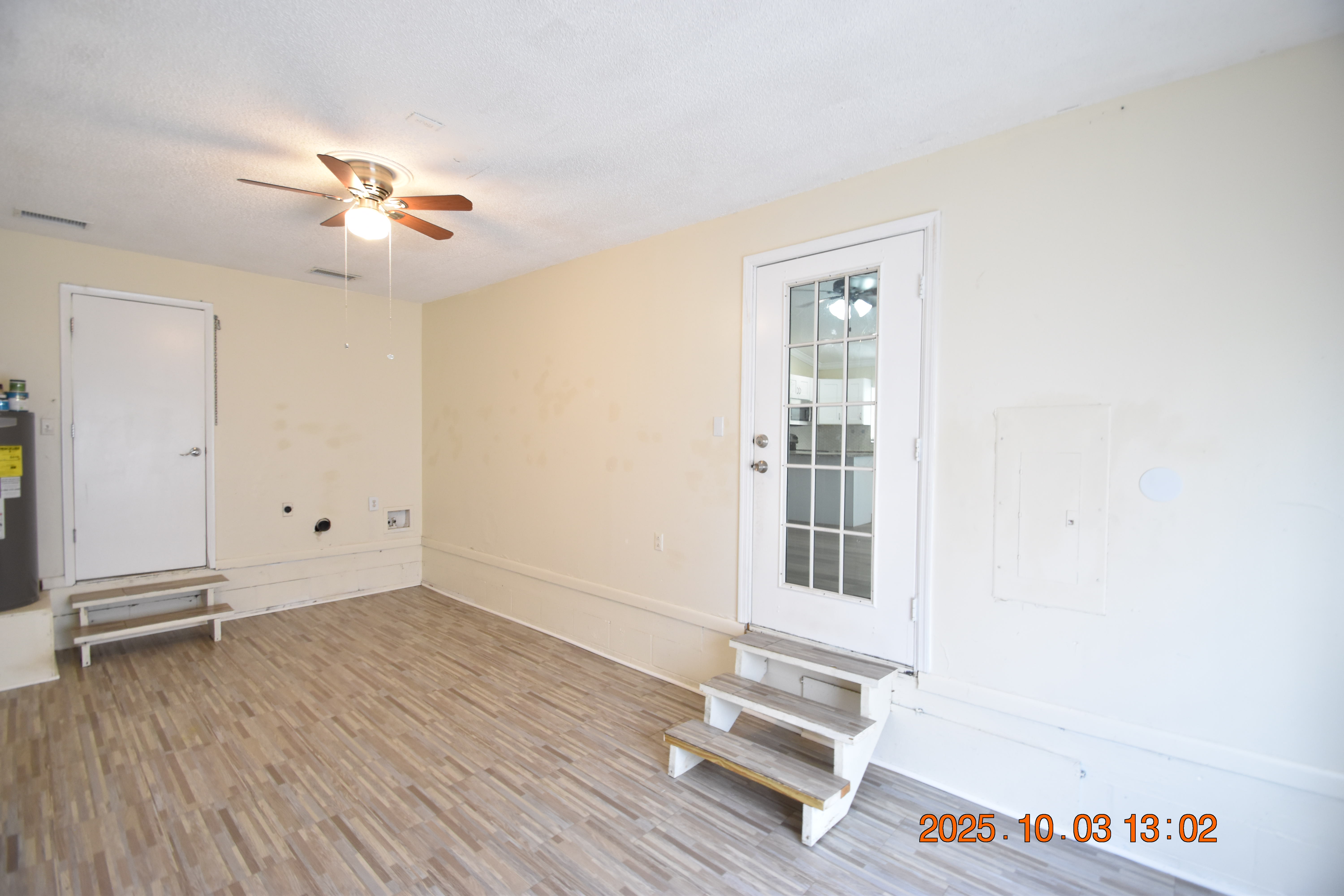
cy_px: 448
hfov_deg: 100.4
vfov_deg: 77.3
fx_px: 560
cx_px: 672
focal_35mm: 15
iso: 800
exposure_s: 1/30
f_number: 3.5
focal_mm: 10
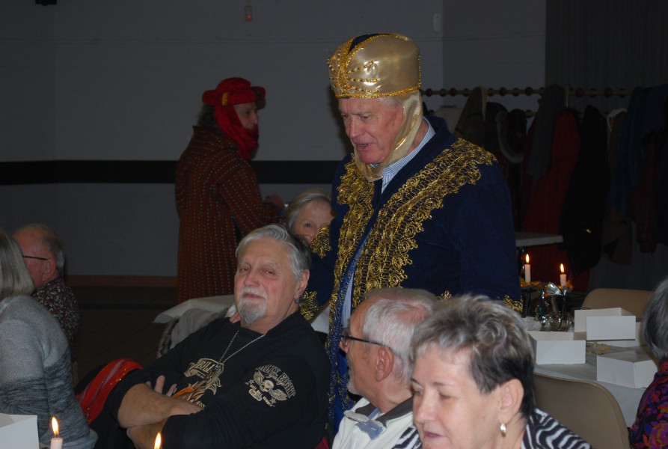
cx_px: 334
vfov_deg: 16.6
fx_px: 1534
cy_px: 224
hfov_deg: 24.6
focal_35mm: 82
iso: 400
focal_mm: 55
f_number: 5.6
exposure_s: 1/60
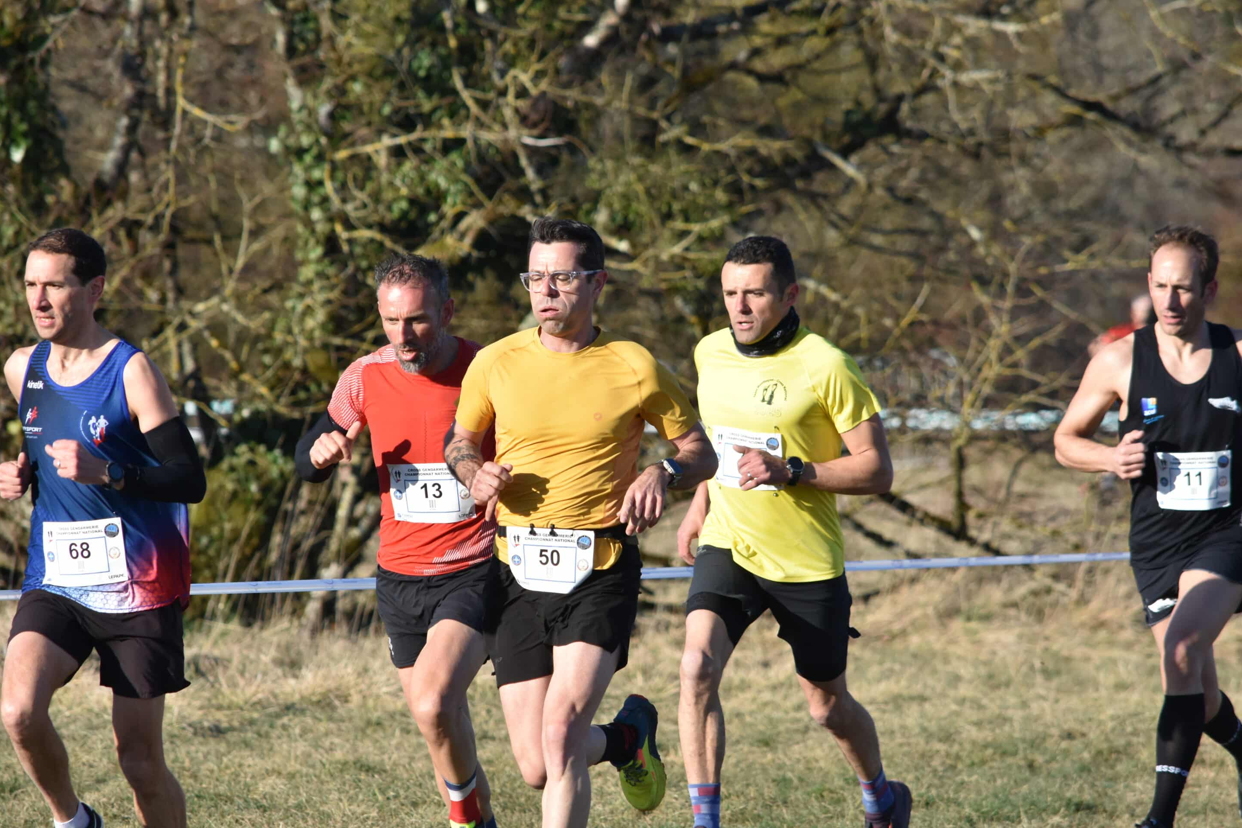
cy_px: 414
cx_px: 621
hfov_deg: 4.6
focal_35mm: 451
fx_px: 15558
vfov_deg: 3.0
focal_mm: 300
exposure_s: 1/1000
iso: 450
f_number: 8
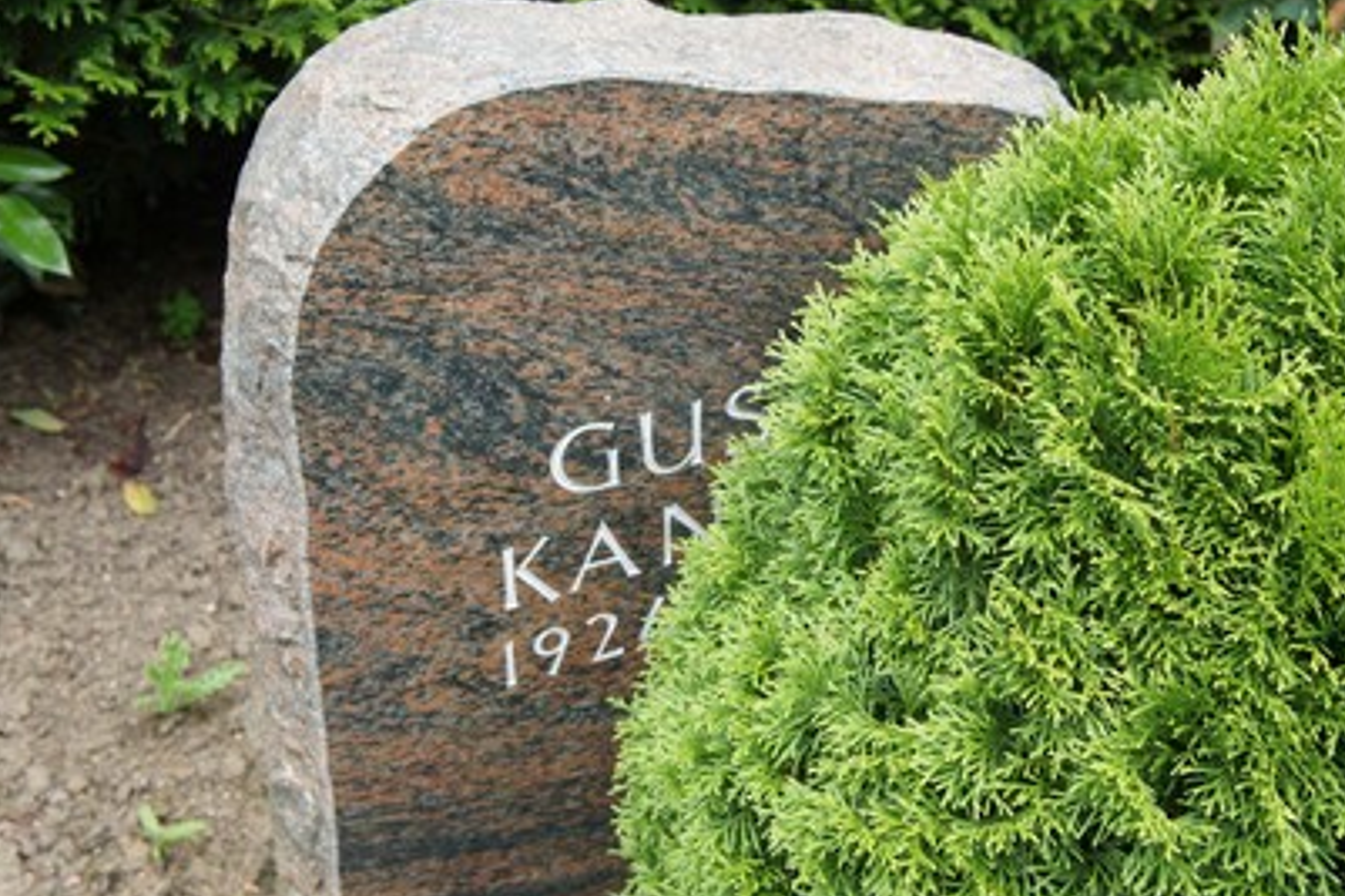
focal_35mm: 55
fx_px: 2054
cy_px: 473
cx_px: 748
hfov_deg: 36.2
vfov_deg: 24.6
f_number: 5.6
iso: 500
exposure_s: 1/250
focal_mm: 32
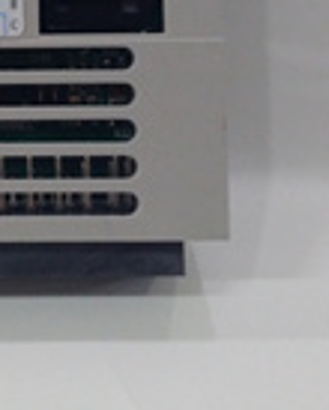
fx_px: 1166
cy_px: -22
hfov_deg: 15.2
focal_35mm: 96
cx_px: -126
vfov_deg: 19.2
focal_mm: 3.79
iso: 253
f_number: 2
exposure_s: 1/33
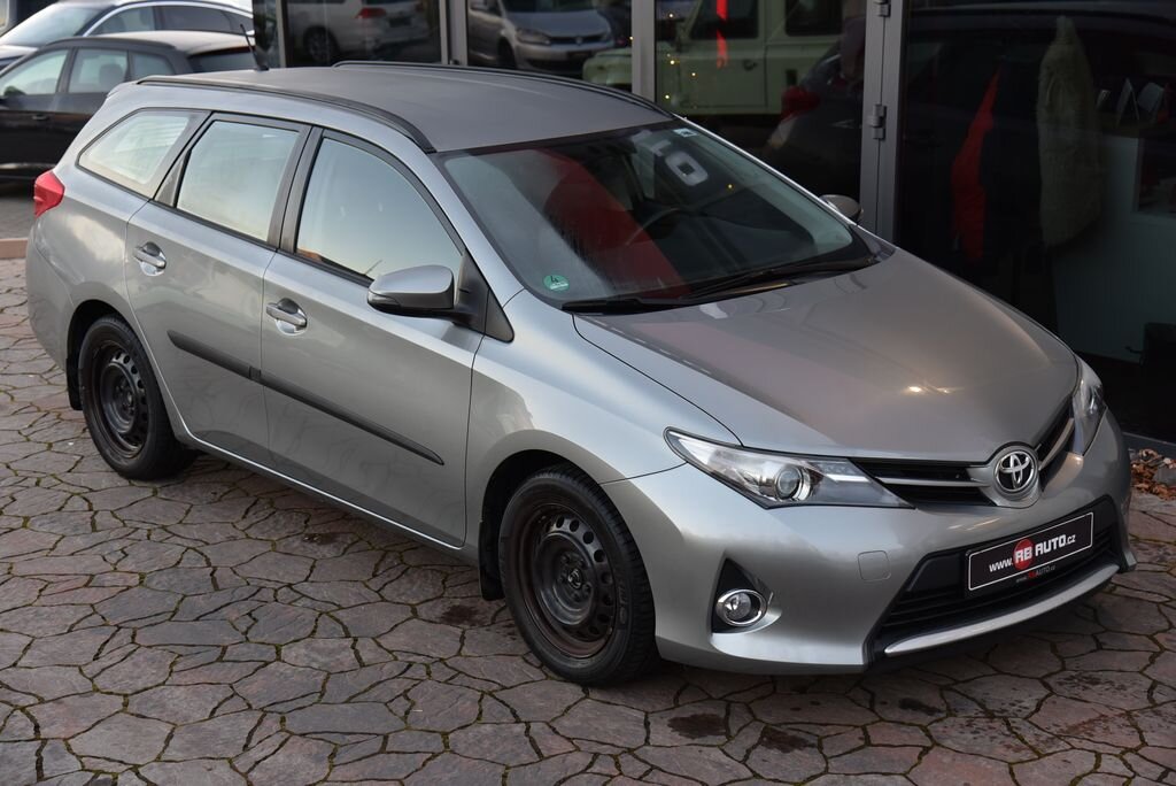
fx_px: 1896
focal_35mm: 58
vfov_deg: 23.4
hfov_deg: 34.5
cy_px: 393
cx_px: 588
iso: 500
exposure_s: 1/80
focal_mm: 58
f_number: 4.5
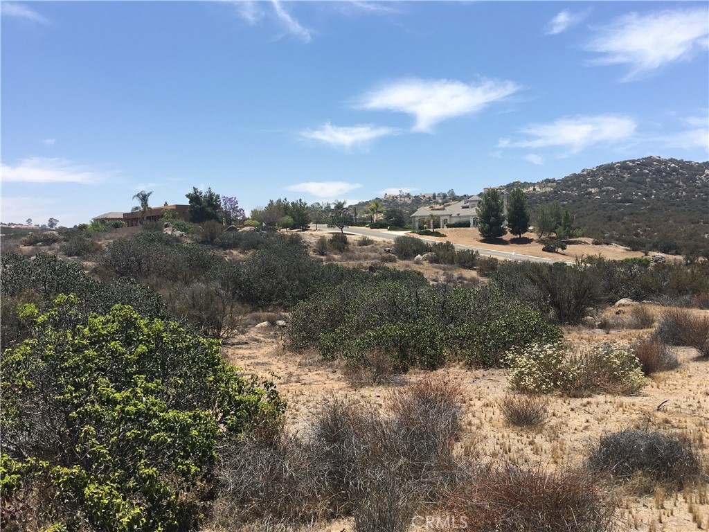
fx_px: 594
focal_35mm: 29
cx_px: 354
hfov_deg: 61.7
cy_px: 266
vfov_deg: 48.2
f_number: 2.2
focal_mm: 4.15
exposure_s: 1/1399
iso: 25
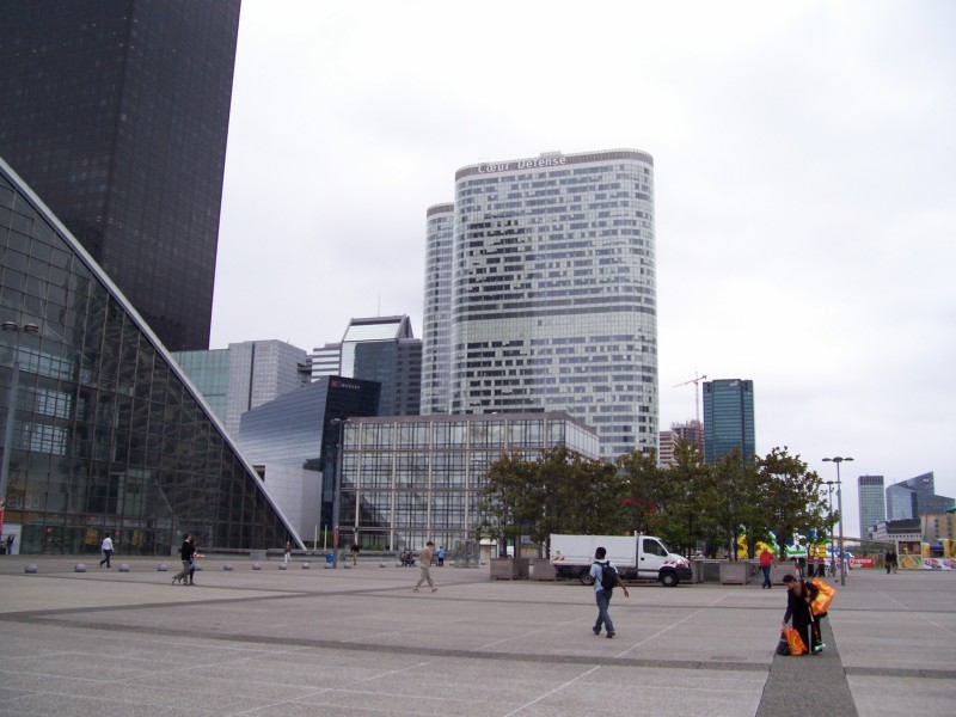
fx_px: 939
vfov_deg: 41.8
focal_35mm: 34
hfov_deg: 54.0
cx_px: 478
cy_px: 358
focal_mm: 5.6
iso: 80
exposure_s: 1/549
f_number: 2.7
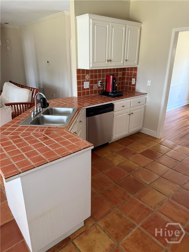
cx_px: 94
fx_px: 175
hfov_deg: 56.8
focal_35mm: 24
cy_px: 126
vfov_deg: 71.6
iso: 320
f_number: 1.78
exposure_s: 1/60
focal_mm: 6.76
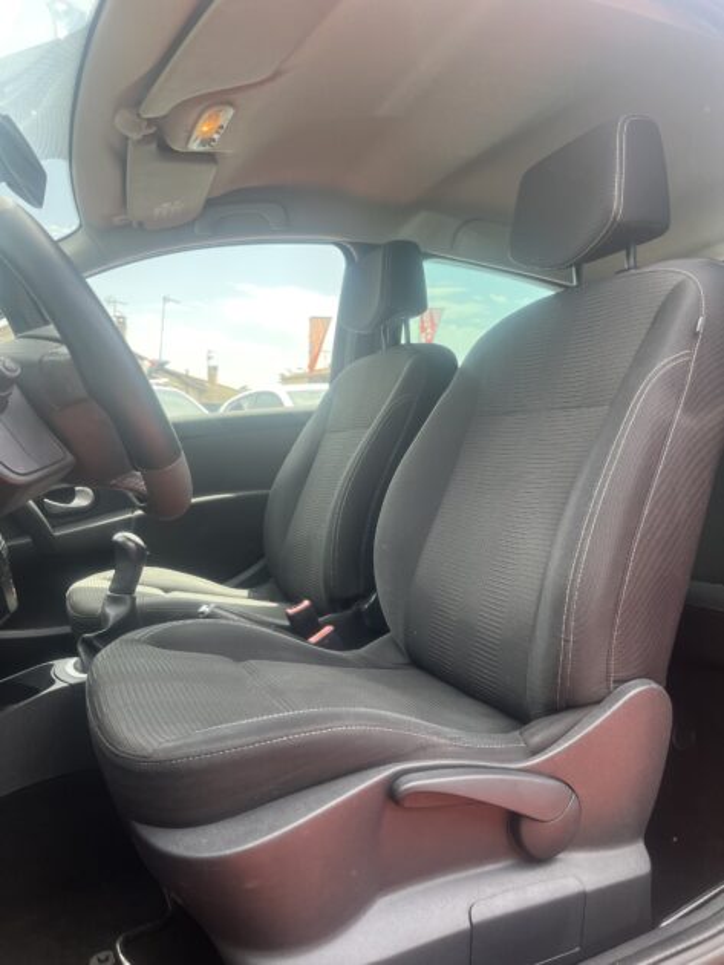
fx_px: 725
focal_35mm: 26
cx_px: 362
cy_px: 482
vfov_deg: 67.3
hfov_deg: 53.1
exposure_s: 1/335
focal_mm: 5.1
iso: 50
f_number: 1.6
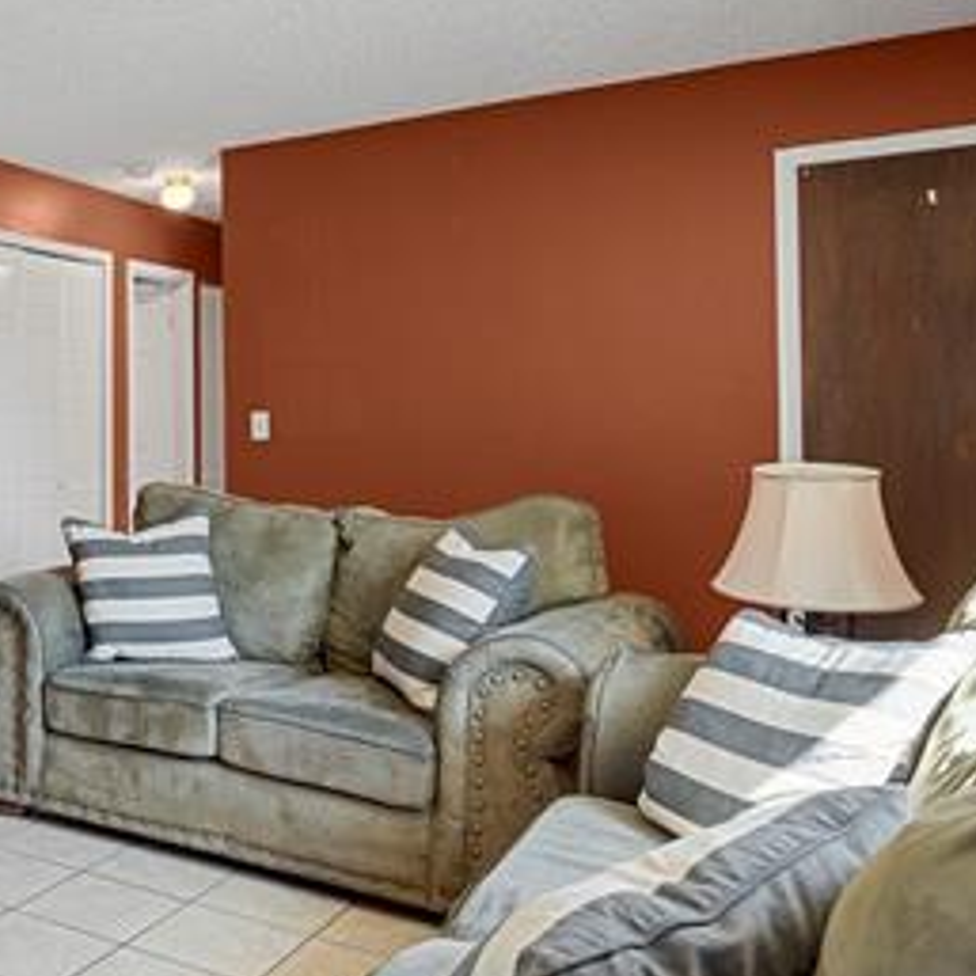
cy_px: 418
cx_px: -95
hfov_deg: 38.3
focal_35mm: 36
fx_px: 1148
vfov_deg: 45.9
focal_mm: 17
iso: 250
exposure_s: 2
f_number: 8
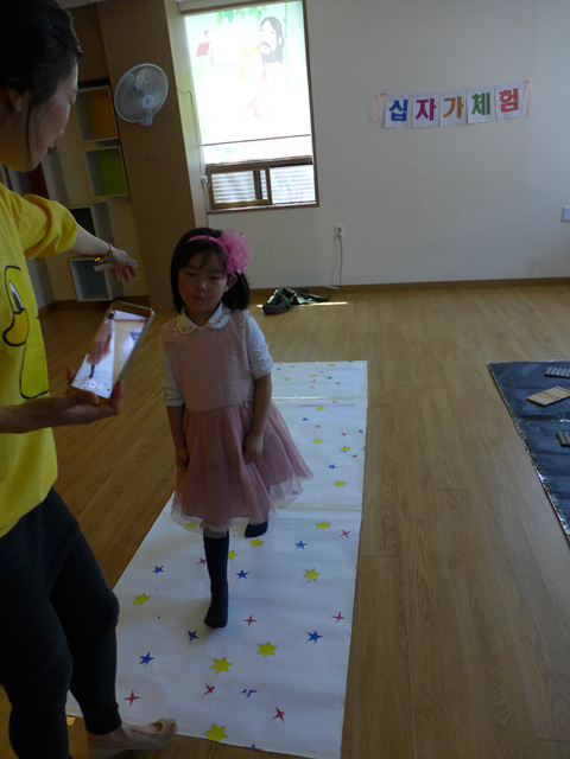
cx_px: 285
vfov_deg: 71.6
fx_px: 527
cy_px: 380
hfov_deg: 56.8
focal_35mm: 24
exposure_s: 1/250
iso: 320
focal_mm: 4.7
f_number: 1.4
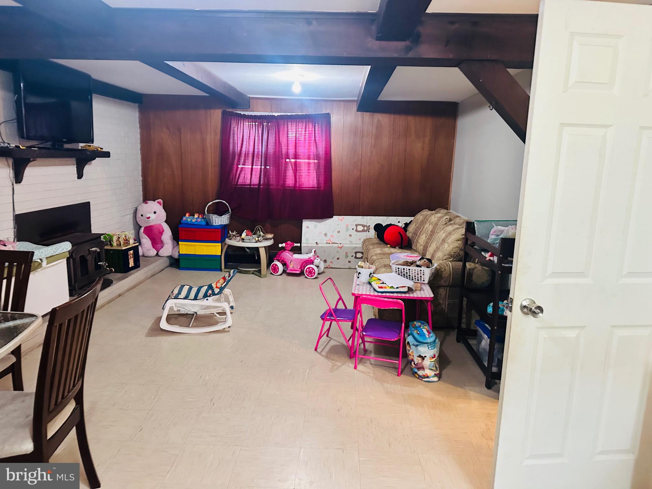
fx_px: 452
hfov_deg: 71.6
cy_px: 244
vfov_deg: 56.8
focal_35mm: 24
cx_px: 326
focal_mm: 6.86
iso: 640
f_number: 1.78
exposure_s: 1/60
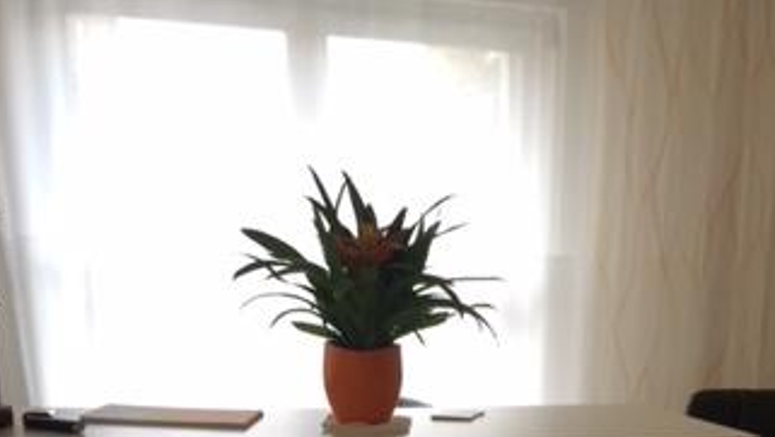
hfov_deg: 33.0
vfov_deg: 16.8
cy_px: 715
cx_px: 529
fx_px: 1295
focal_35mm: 63
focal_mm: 4.15
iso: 32
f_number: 2.2
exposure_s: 1/33
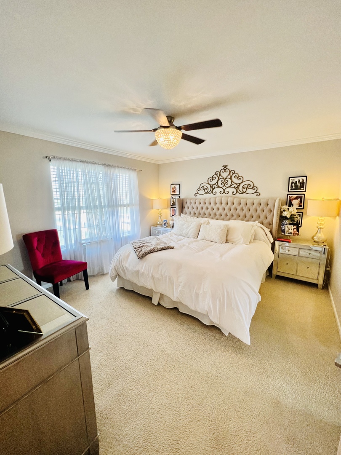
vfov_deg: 106.2
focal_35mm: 13
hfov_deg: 89.9
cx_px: 170
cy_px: 228
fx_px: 171
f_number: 1.8
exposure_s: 1/120
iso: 100
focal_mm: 1.57
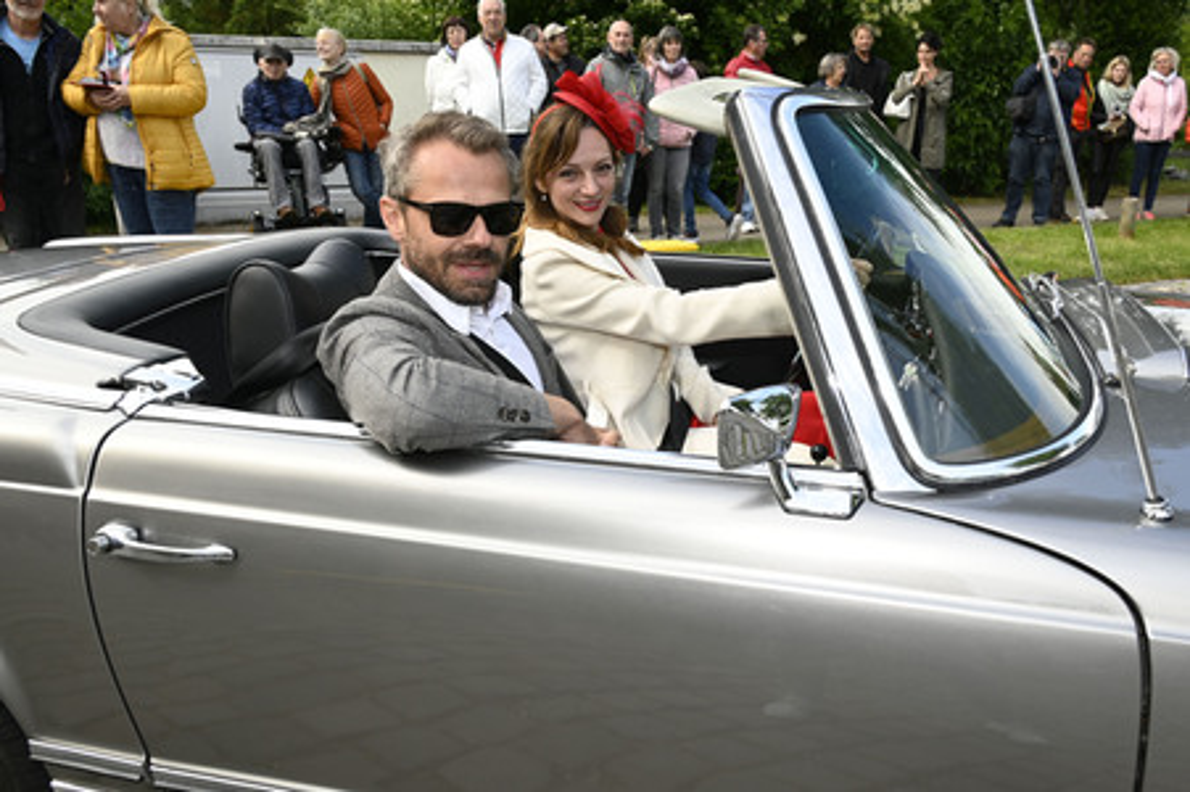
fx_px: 958
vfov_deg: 44.9
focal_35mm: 29
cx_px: 595
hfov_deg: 63.7
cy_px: 396
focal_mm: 29
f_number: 6.3
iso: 160
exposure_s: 1/160
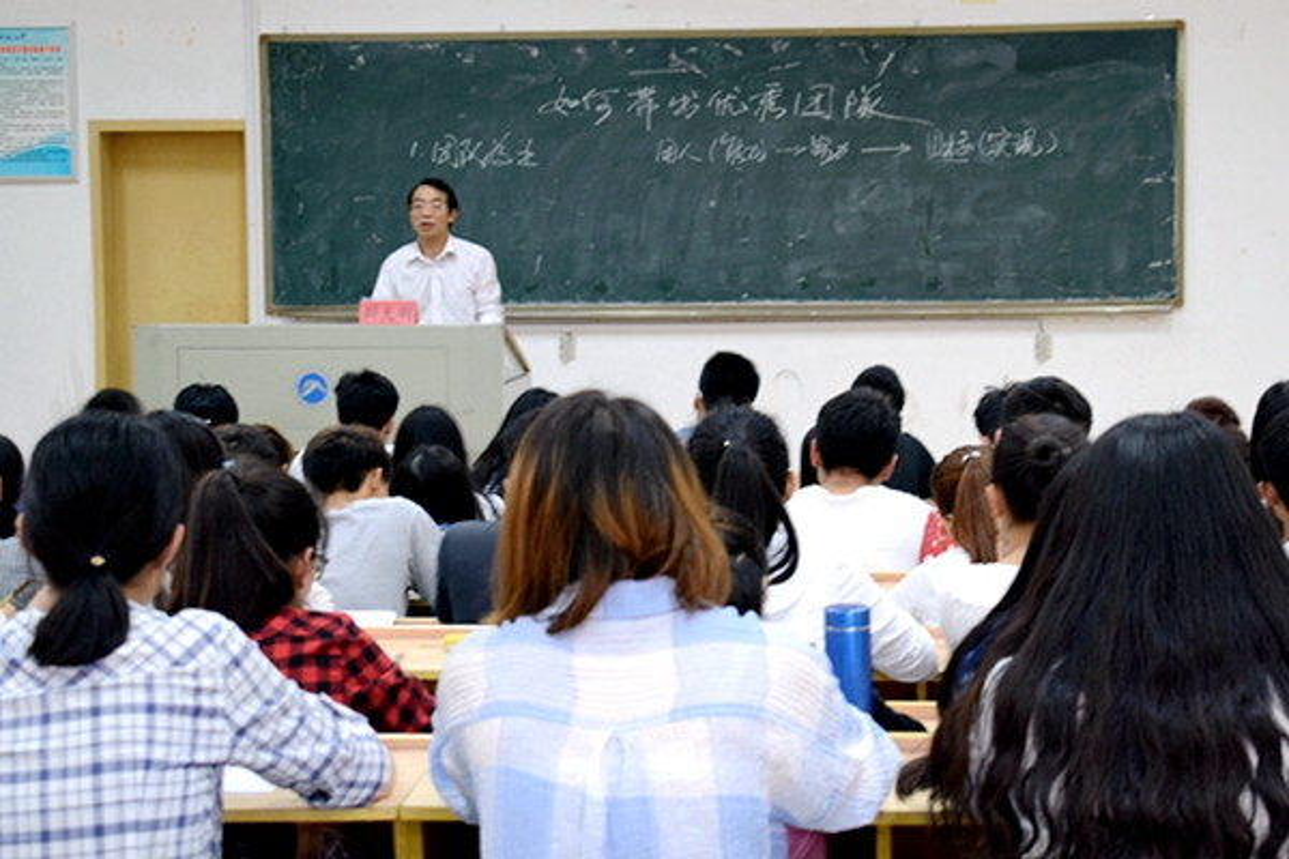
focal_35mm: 69
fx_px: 2470
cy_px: 430
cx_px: 644
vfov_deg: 19.7
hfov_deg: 29.2
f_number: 5.3
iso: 400
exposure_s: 1/8
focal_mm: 46
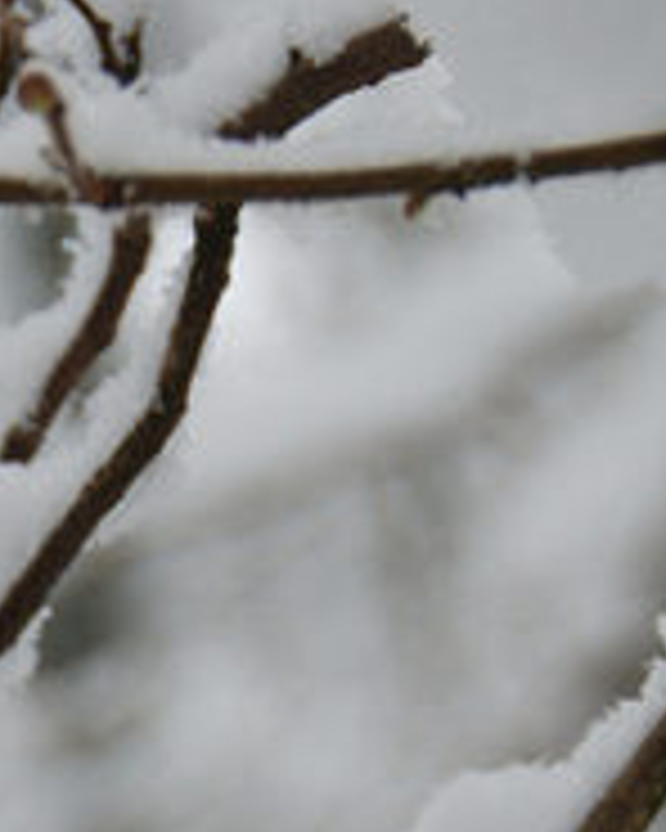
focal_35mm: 347
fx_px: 8544
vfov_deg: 5.5
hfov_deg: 4.4
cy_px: 1039
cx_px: -198
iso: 100
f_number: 5
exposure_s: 1/80
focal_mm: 65
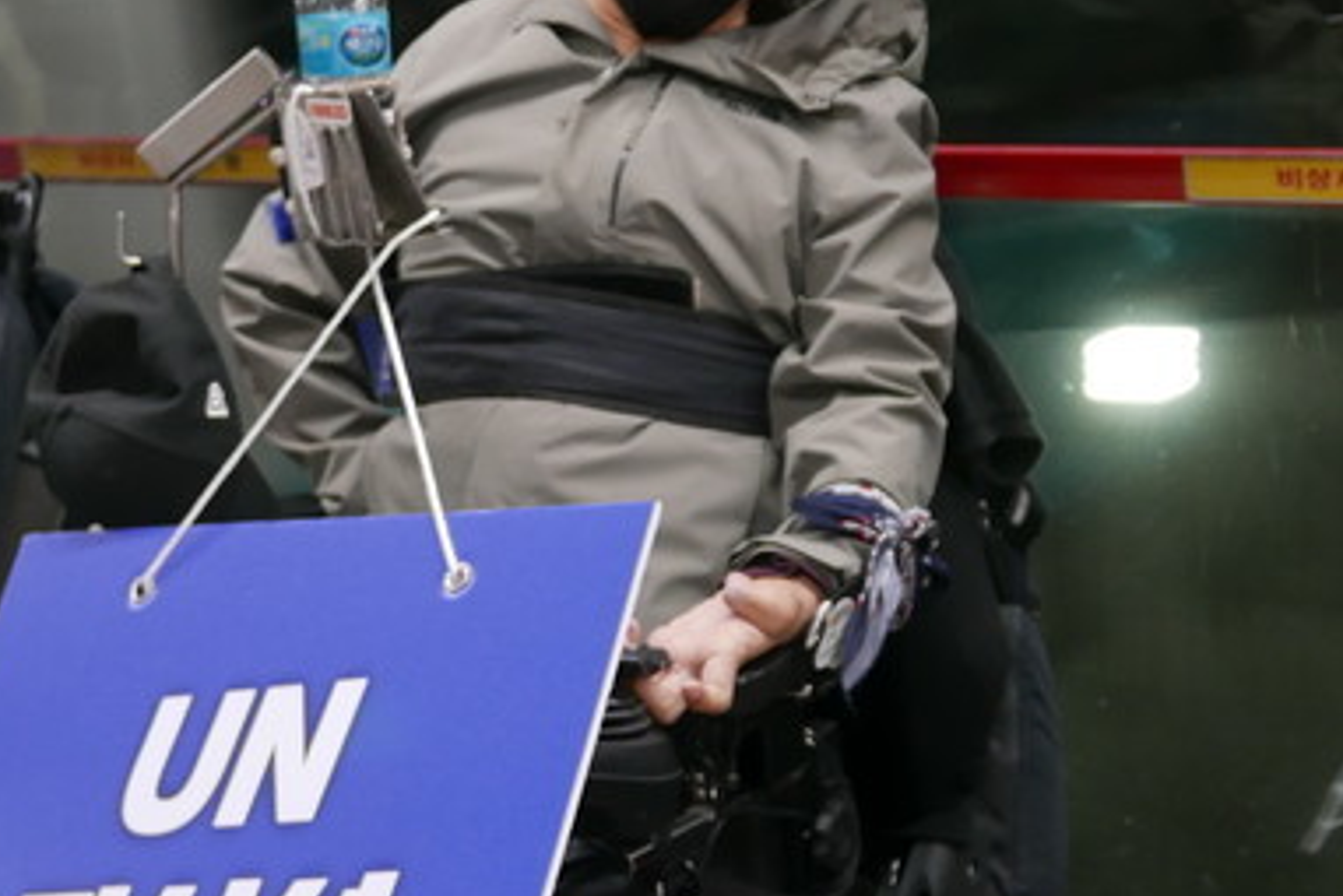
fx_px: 3284
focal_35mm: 88
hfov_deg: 23.1
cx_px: 759
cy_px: 524
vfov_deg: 15.5
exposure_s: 1/80
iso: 640
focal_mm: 15.9
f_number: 2.3
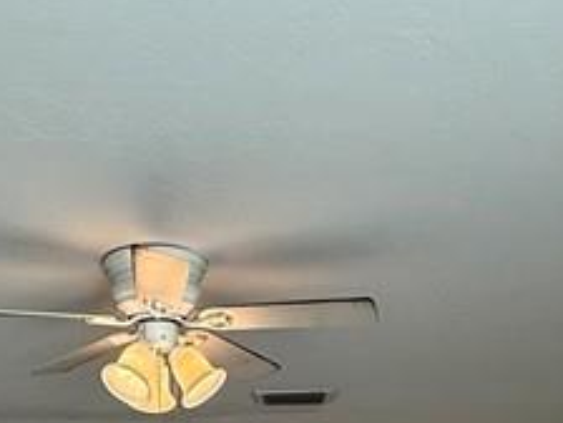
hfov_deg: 30.3
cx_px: 269
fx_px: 1041
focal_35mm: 64
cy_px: 826
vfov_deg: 17.3
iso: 80
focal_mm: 2.22
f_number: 2.2
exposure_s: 1/120
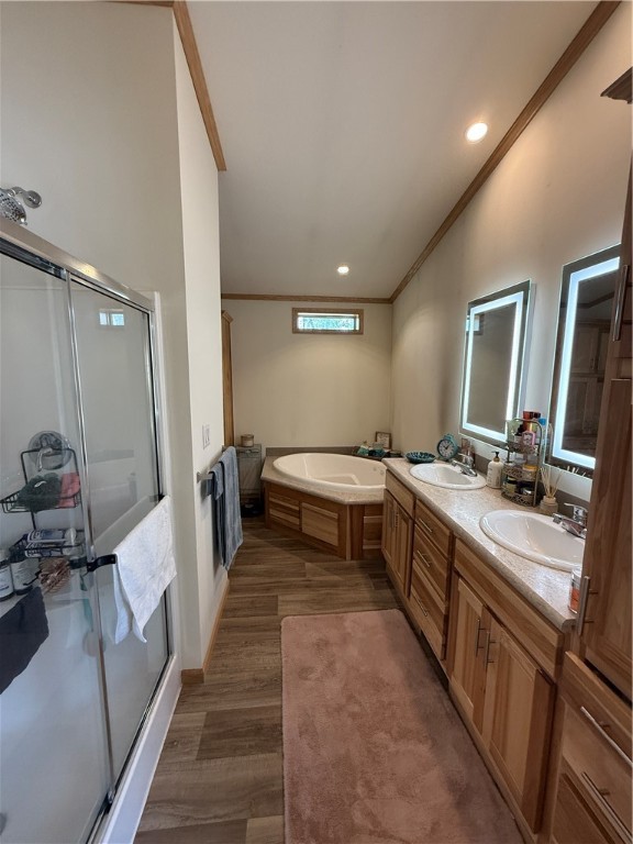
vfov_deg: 102.1
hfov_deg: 85.7
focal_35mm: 14
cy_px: 422
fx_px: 341
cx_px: 316
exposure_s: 1/120
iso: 320
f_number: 2.2
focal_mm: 2.22
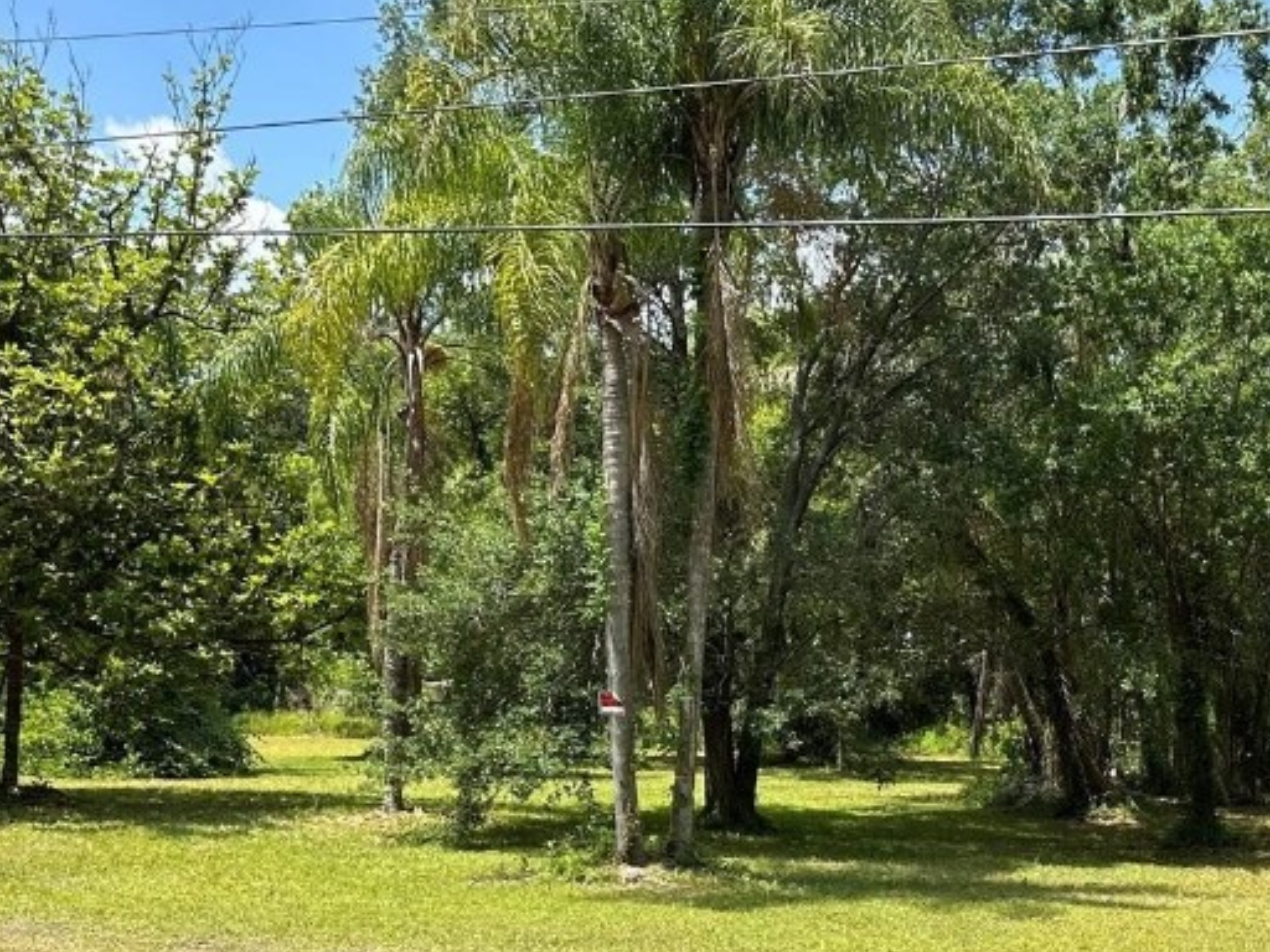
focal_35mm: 48
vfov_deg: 29.7
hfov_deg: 37.4
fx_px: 1761
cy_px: 729
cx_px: 1114
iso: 80
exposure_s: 1/1812
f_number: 1.78
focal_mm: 6.86
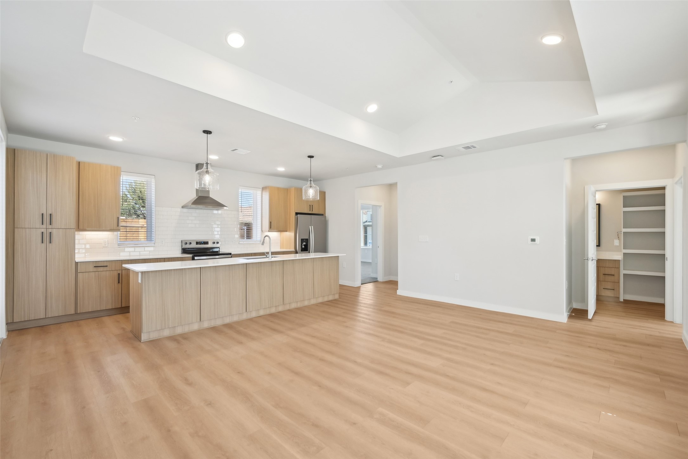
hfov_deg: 98.5
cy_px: 230
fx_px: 296
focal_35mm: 16
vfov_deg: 75.5
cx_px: 344
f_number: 8
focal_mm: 15.5
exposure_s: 1/30
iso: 400
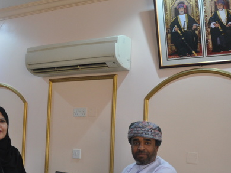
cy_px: 128
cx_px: 119
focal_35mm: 62
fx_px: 414
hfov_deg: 31.2
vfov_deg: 23.5
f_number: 4
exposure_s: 1/60
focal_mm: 21
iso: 720
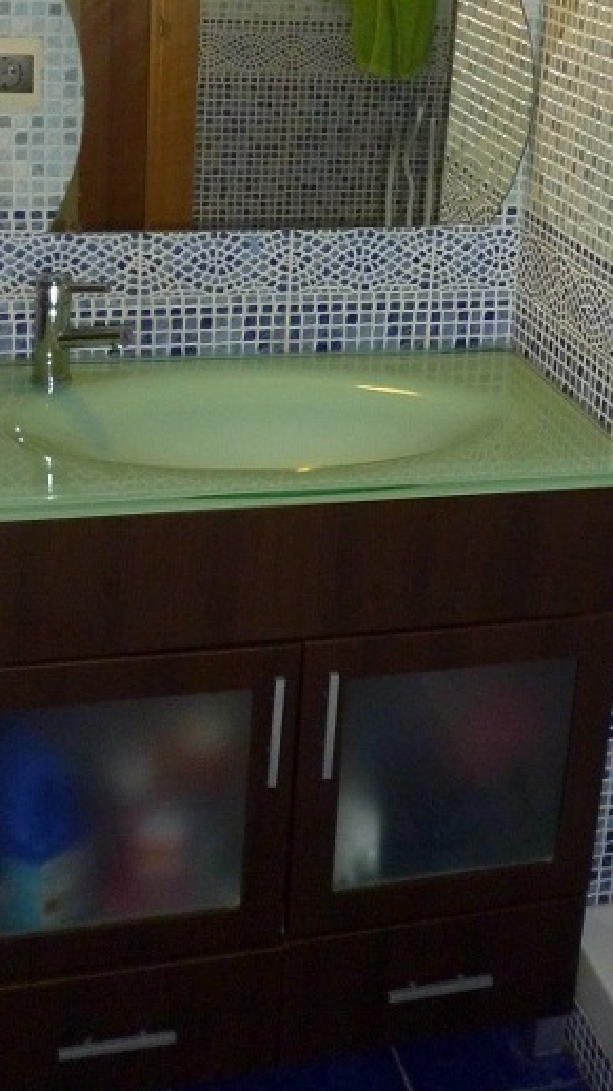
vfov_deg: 38.4
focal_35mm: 53
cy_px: 308
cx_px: 420
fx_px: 1533
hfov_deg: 22.5
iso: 320
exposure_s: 1/60
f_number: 3.1
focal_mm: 5
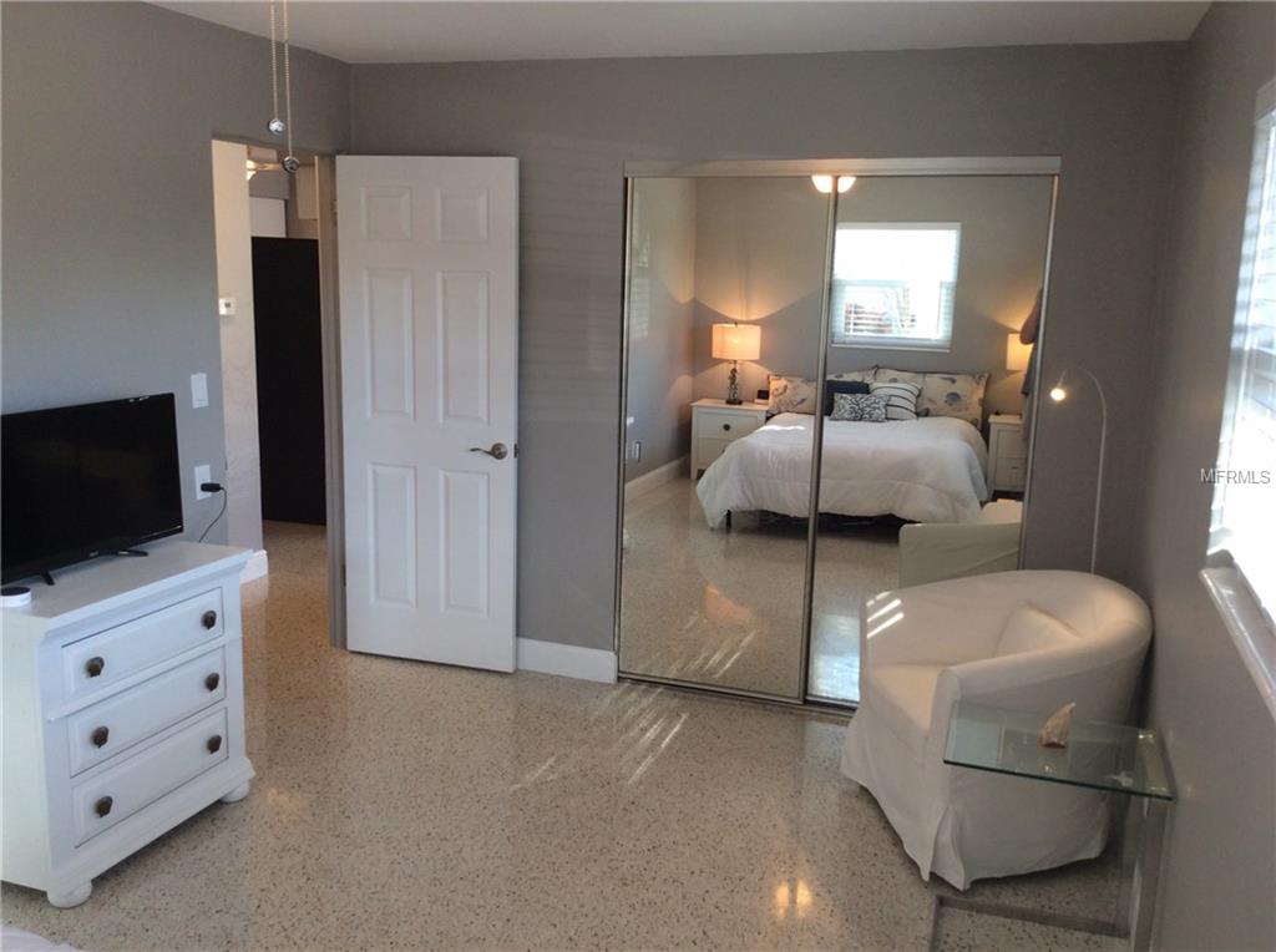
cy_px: 476
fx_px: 1177
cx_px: 638
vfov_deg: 44.0
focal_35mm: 32
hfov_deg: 56.9
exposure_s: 1/24
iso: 40
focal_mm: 3.3
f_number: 2.4
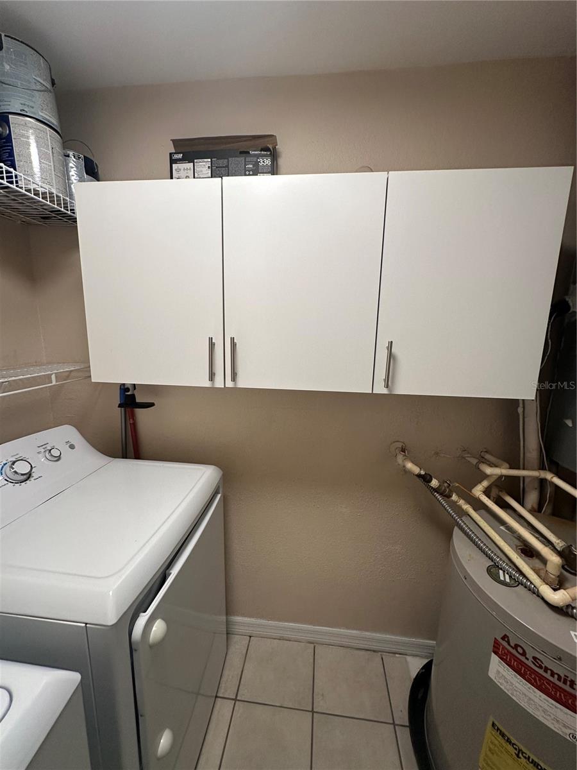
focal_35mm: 14
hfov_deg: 85.7
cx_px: 288
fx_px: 311
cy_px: 385
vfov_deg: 102.1
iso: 160
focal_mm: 2.22
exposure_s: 1/120
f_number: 2.2
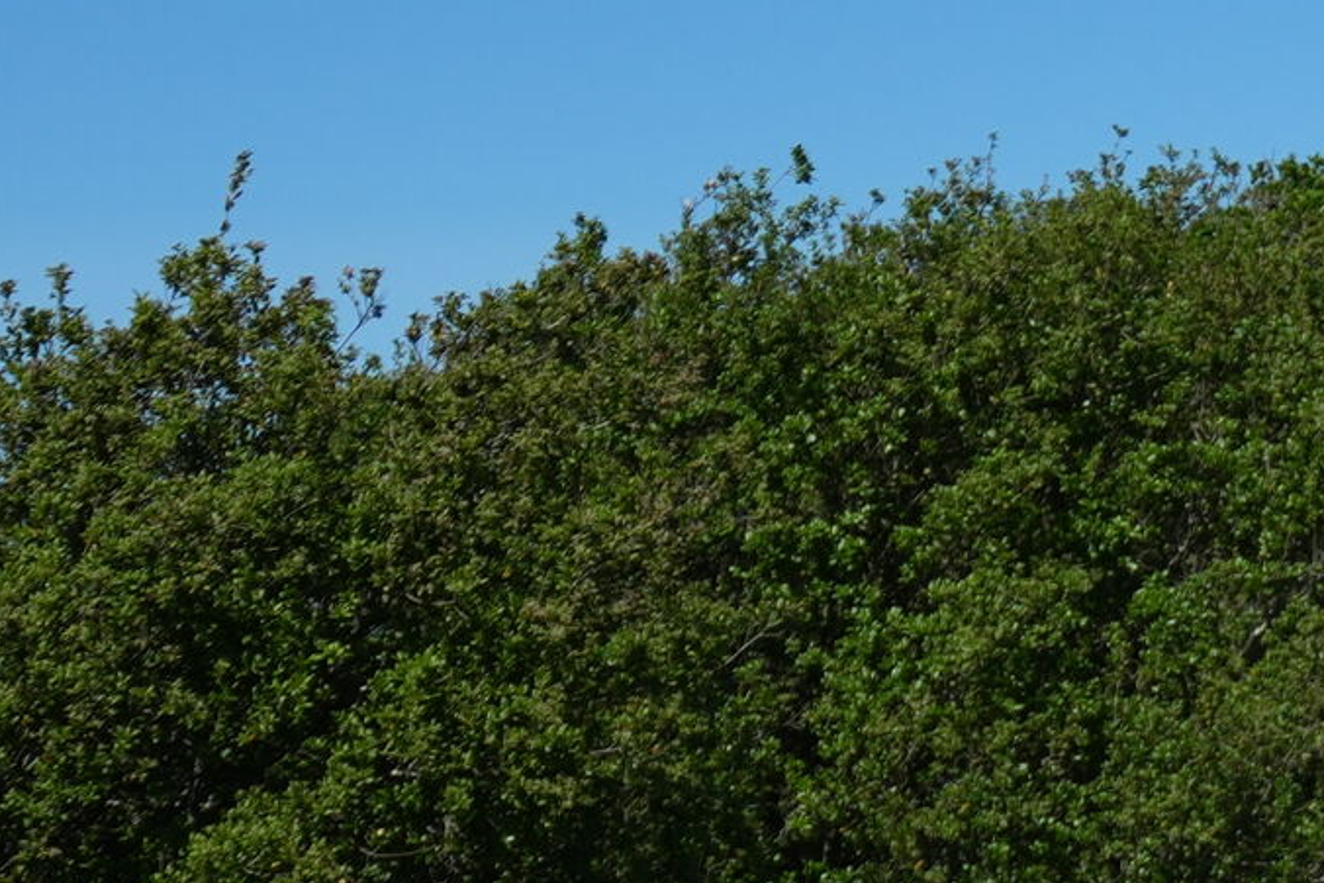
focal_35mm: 179
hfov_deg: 11.0
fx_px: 6584
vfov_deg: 7.7
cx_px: 2121
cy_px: 734
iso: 160
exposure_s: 1/2000
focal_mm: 28
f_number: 4
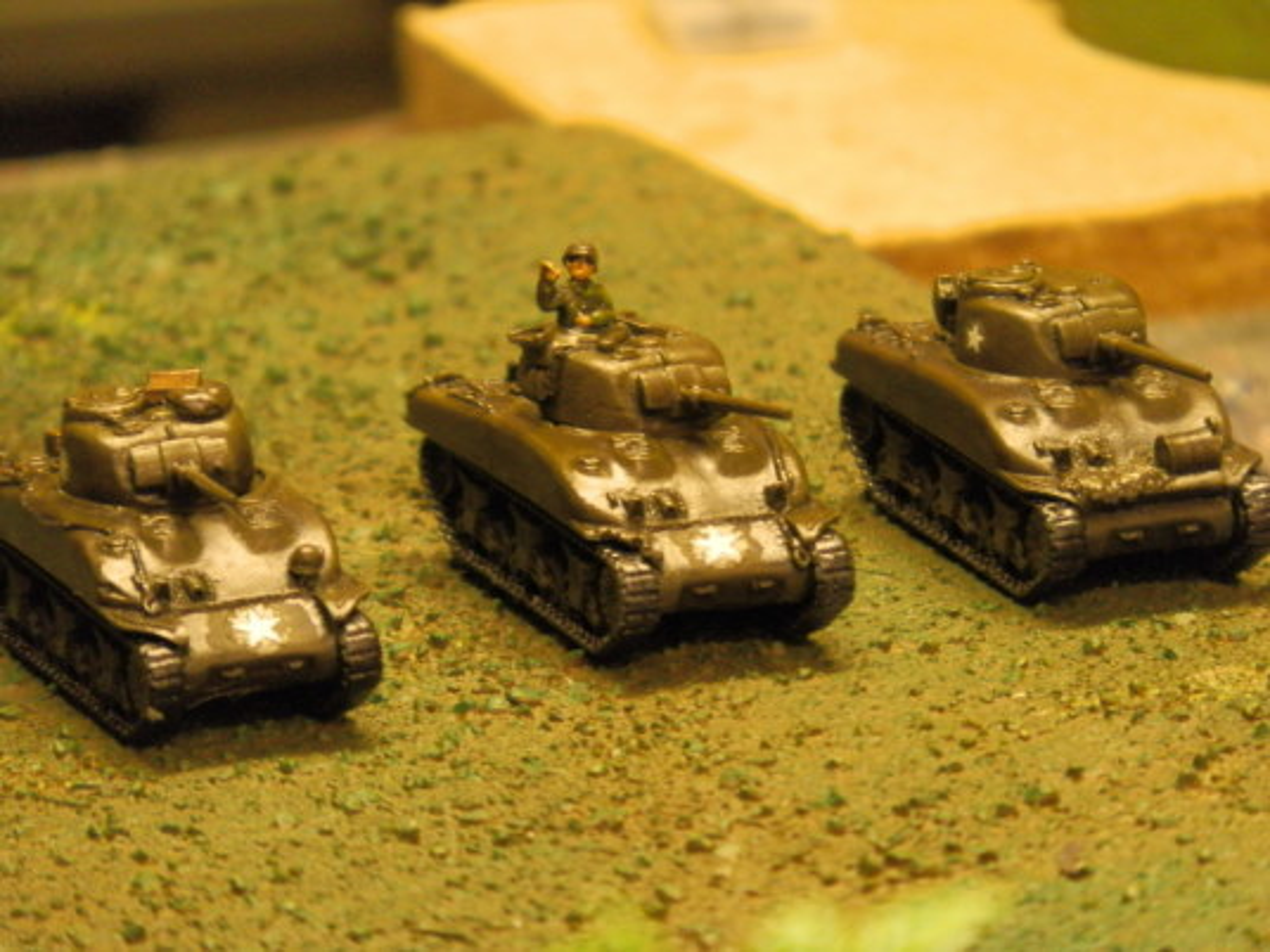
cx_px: 635
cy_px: 476
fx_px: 18491
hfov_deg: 3.9
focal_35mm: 504
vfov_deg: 3.0
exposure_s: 1/8
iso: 320
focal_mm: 90
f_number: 4.4
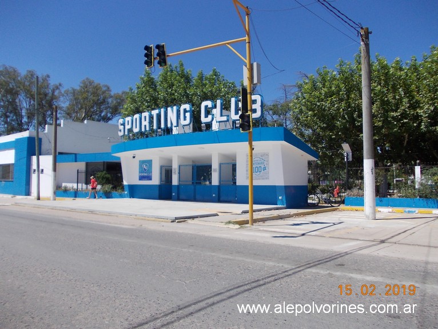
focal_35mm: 28
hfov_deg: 63.5
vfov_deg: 49.7
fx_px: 354
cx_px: 219
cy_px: 164
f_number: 5.4
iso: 80
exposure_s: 1/500
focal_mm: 4
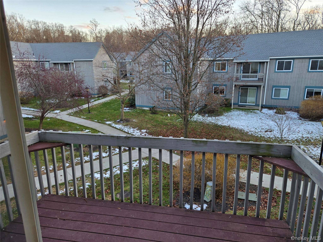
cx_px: 162
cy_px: 121
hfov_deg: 73.9
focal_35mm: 23
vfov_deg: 58.9
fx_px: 215
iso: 64
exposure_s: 1/120
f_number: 1.8
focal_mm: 5.4
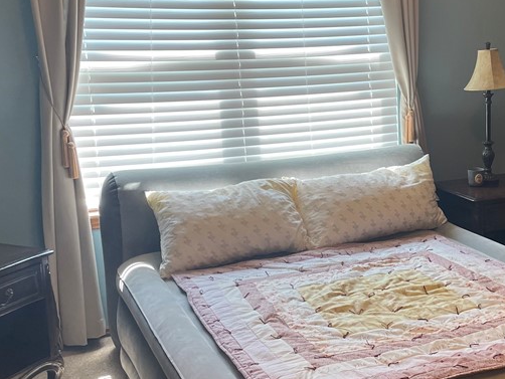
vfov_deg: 27.5
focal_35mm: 53
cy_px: 180
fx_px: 774
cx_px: 417
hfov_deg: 34.8
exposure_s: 1/120
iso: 100
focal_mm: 4.2
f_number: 1.6
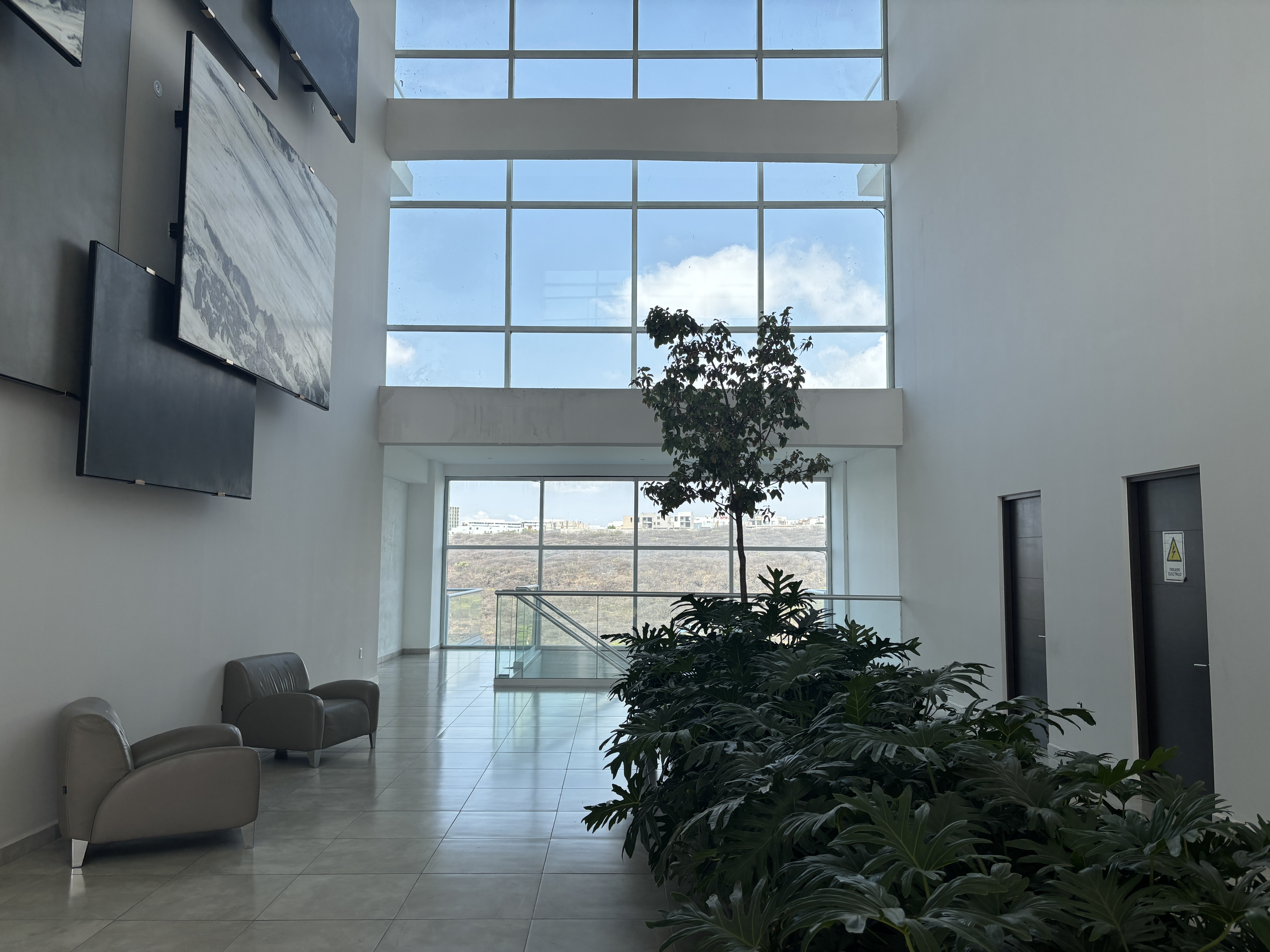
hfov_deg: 67.3
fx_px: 954
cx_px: 635
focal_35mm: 26
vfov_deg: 53.1
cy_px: 476
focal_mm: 5.96
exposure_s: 1/978
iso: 50
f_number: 1.6
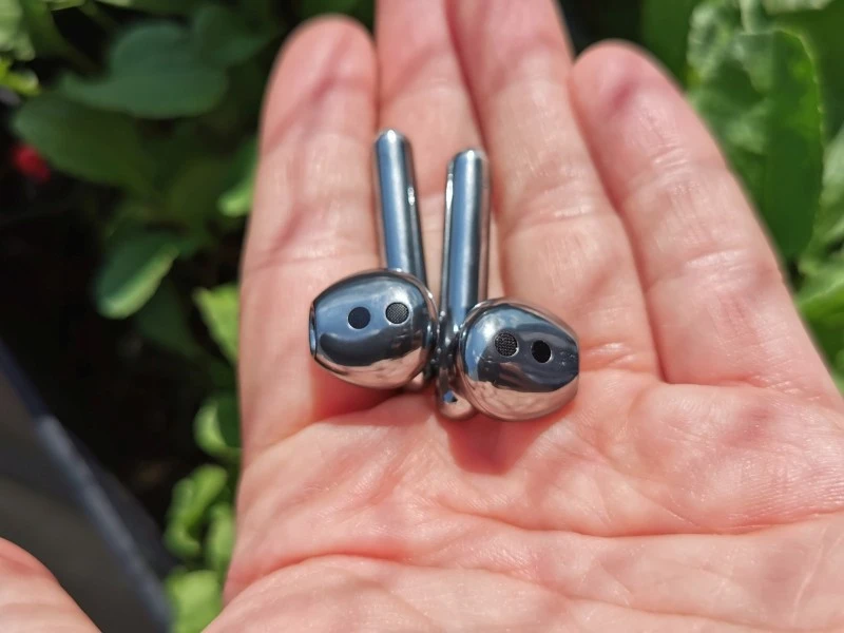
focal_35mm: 36
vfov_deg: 39.7
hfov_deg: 51.4
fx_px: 878
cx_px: 422
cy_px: 316
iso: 50
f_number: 1.6
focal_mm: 5.56
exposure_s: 1/8475
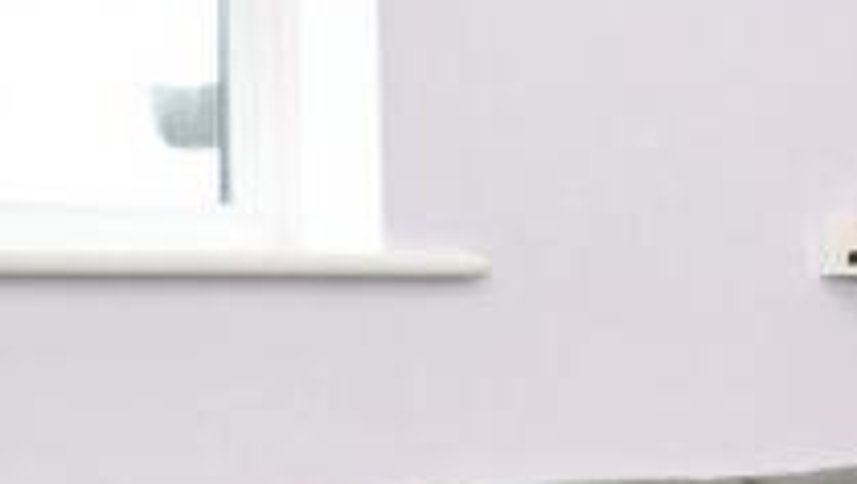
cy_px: 301
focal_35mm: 77
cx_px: 1870
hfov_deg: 16.8
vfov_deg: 15.7
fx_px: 1751
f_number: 8
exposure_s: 1/60
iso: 400
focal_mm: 10
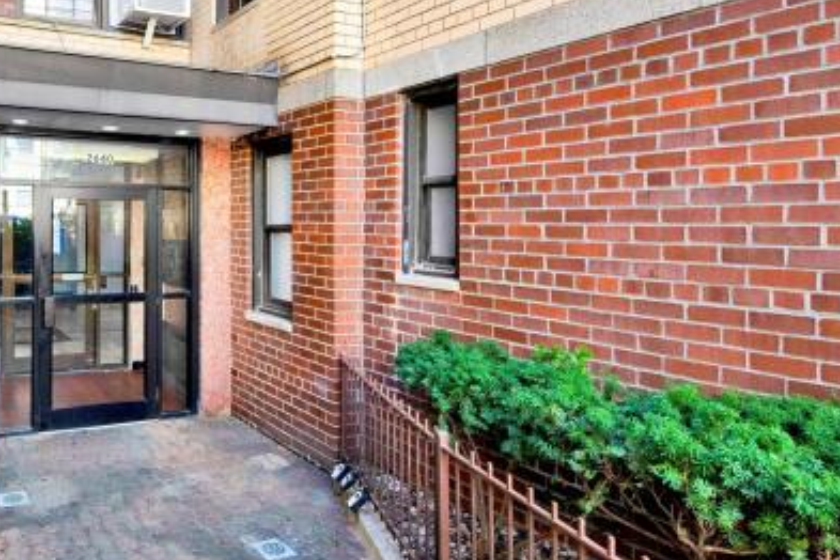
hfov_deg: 72.1
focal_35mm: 22
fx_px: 513
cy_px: 171
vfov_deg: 55.6
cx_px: 192
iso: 400
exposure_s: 1/80
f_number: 8
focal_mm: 8
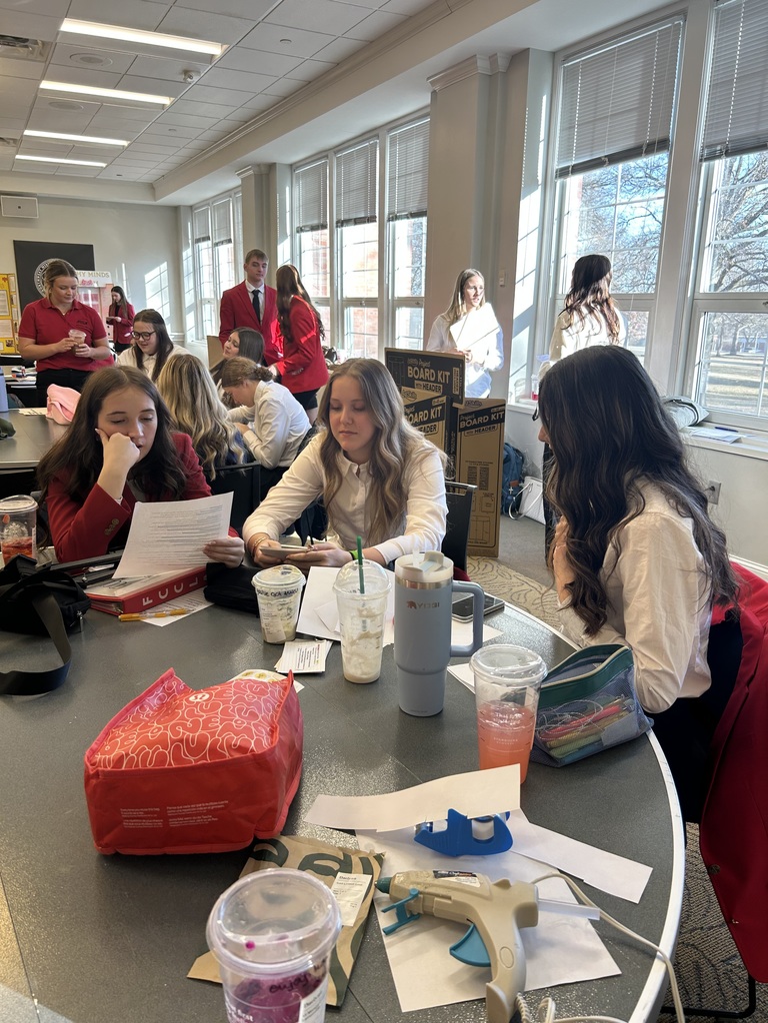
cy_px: 512
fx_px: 769
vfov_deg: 67.3
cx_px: 384
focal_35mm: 26
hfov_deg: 53.1
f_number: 1.5
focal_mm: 5.7
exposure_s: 1/126
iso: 32
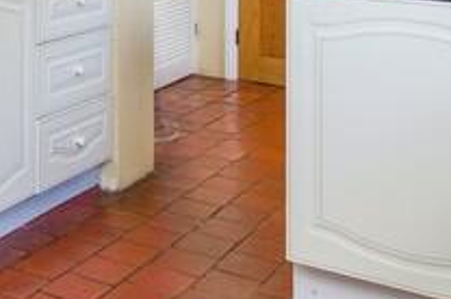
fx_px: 926
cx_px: -37
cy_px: -120
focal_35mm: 74
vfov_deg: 17.0
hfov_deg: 25.5
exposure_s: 1/20
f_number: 7.1
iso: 160
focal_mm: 9.9
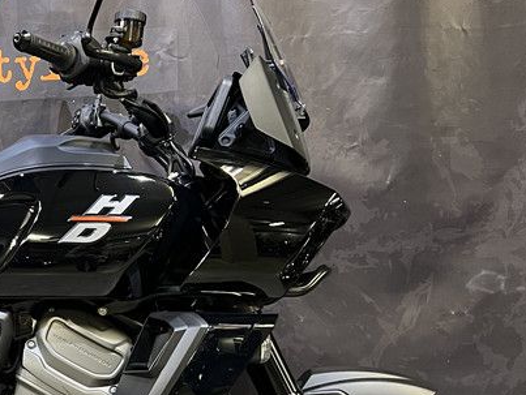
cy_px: 326
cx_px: -70
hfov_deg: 26.7
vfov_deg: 22.0
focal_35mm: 66
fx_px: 1004
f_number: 1.5
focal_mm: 5.7
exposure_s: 1/50
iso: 320
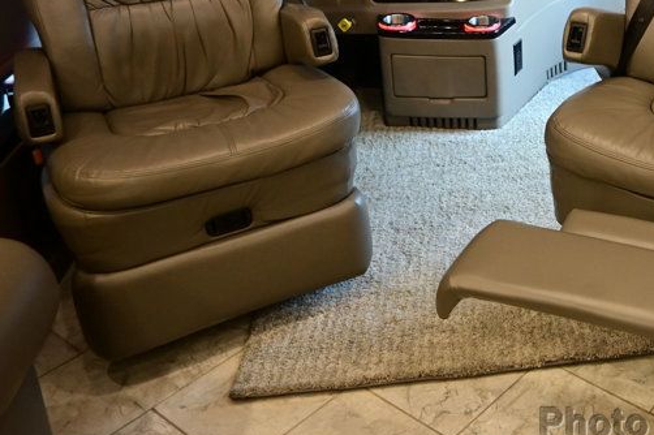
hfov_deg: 36.5
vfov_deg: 26.3
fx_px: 890
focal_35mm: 49
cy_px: 18
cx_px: 646
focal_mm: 16
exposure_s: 1/25
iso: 900
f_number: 3.5
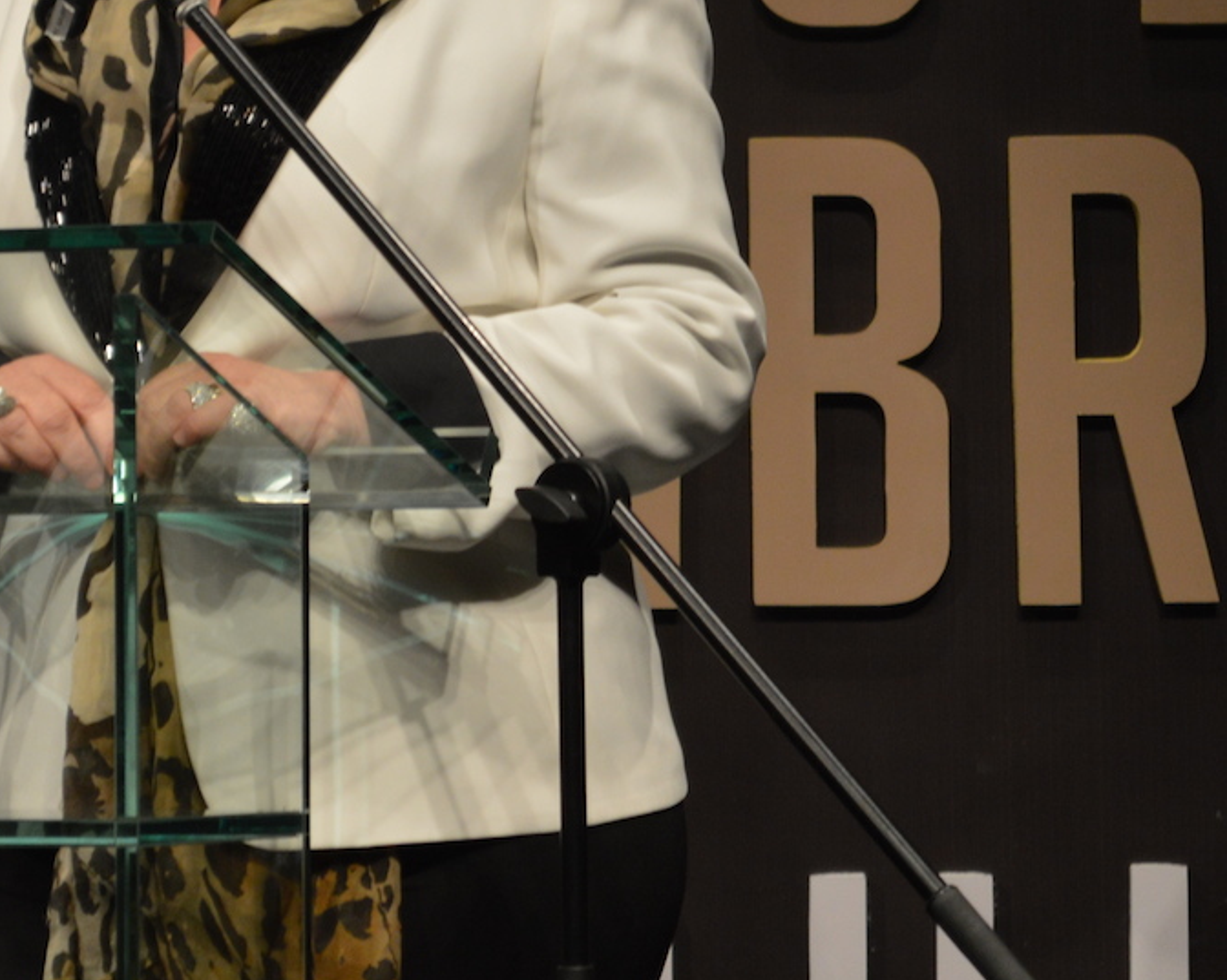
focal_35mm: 230
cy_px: 188
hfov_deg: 8.4
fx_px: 8363
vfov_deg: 6.7
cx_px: 237
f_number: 5.6
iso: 400
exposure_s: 1/50
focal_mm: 55
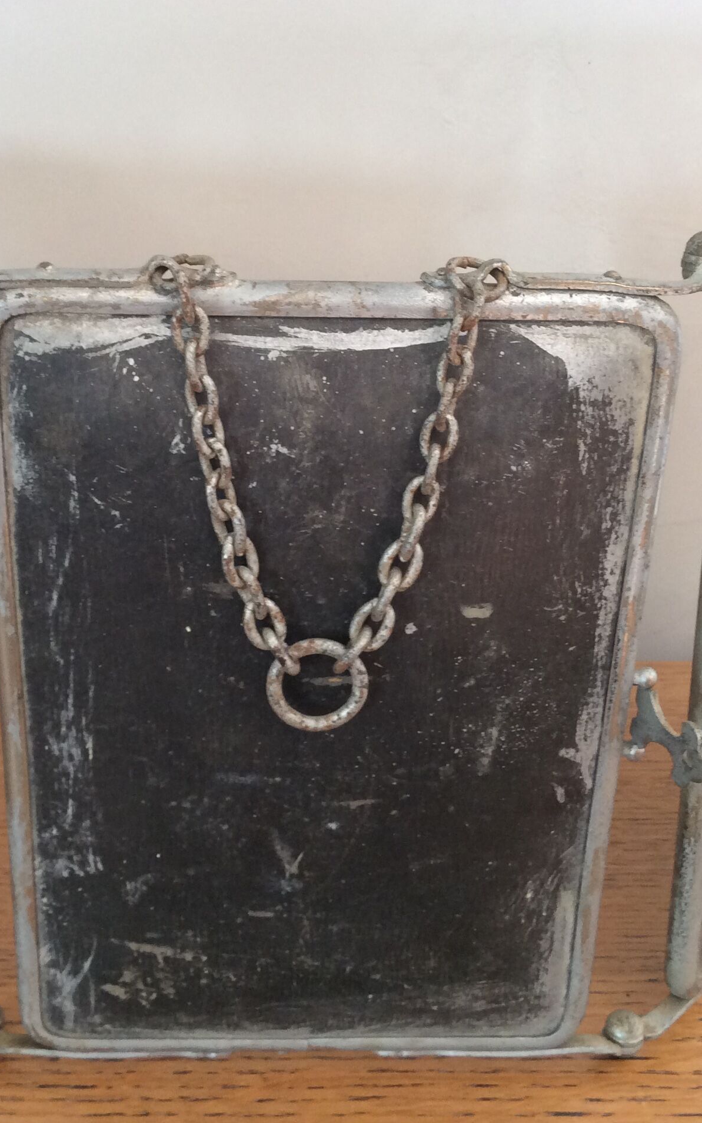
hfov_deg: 27.9
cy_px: 567
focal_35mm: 46
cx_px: 269
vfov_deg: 43.5
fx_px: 1408
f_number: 2.4
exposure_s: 1/25
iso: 64
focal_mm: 3.3
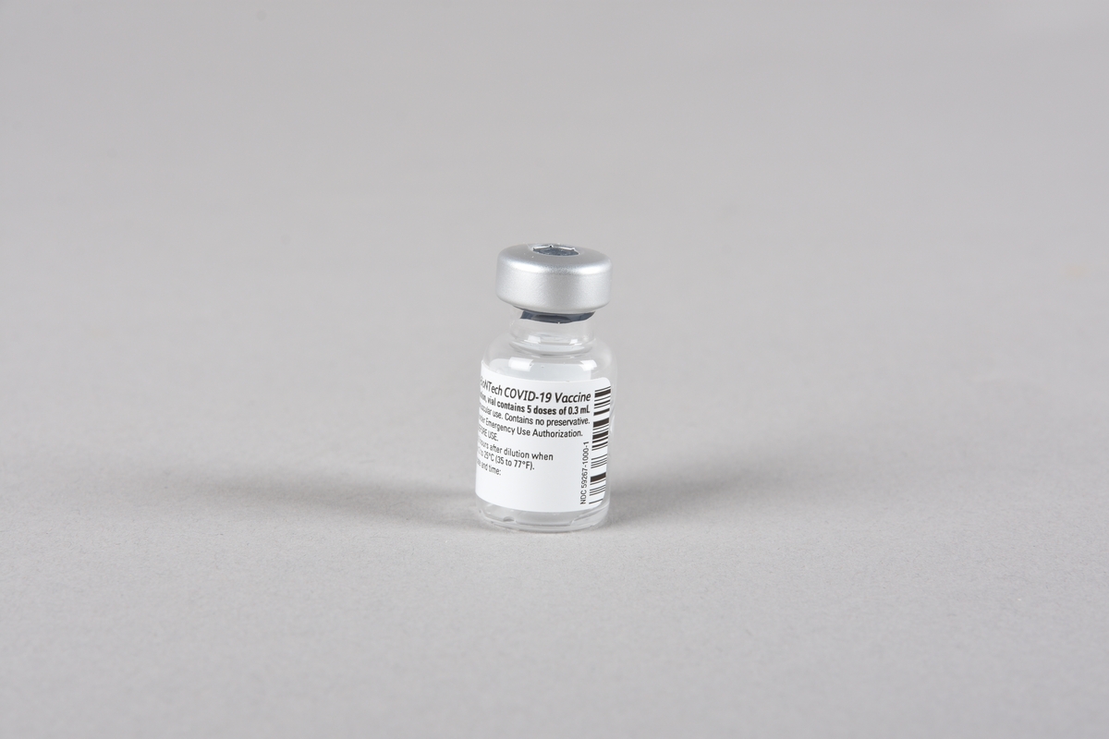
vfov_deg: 10.8
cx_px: 554
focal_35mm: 128
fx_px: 3927
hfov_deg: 16.1
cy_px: 370
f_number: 11
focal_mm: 85
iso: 100
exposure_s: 1/160
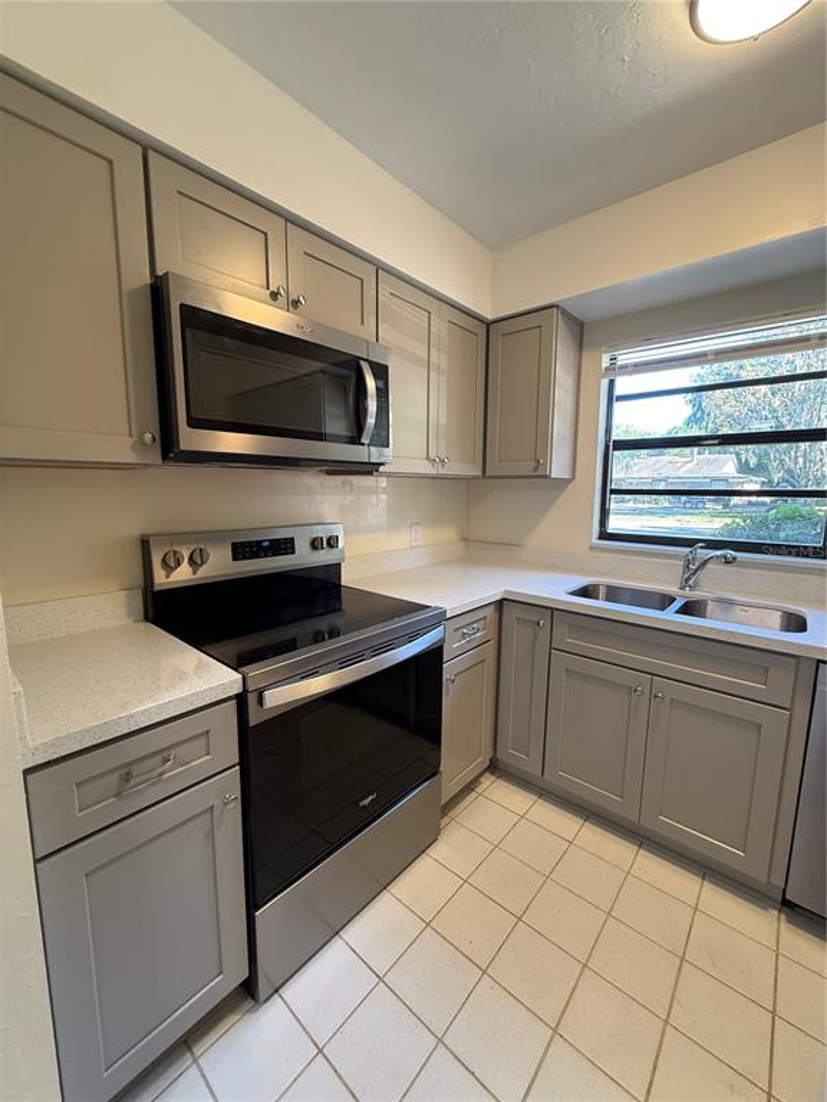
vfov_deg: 102.1
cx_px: 414
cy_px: 551
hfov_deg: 85.7
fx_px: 446
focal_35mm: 14
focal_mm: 2.22
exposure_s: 1/60
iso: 200
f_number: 2.2
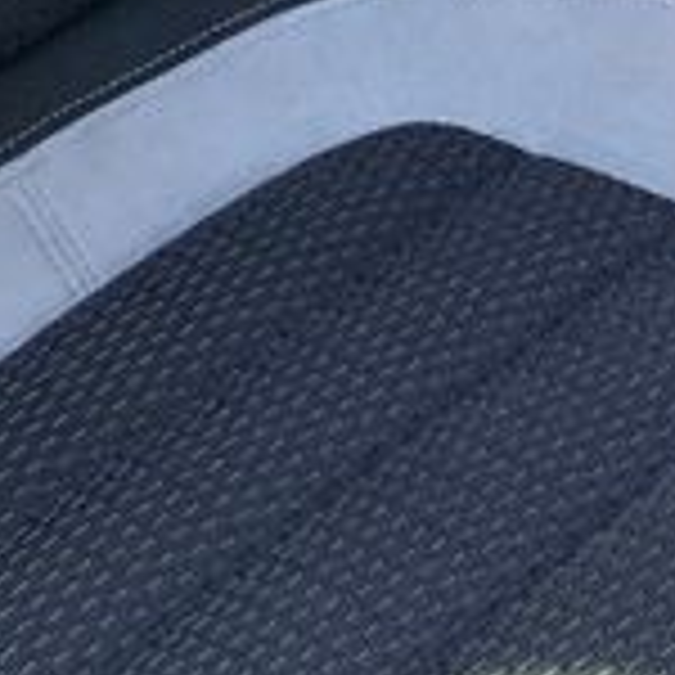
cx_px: 594
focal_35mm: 157
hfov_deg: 11.1
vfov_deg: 9.9
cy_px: -891
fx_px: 3464
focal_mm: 4.25
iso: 100
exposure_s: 1/81
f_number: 1.8
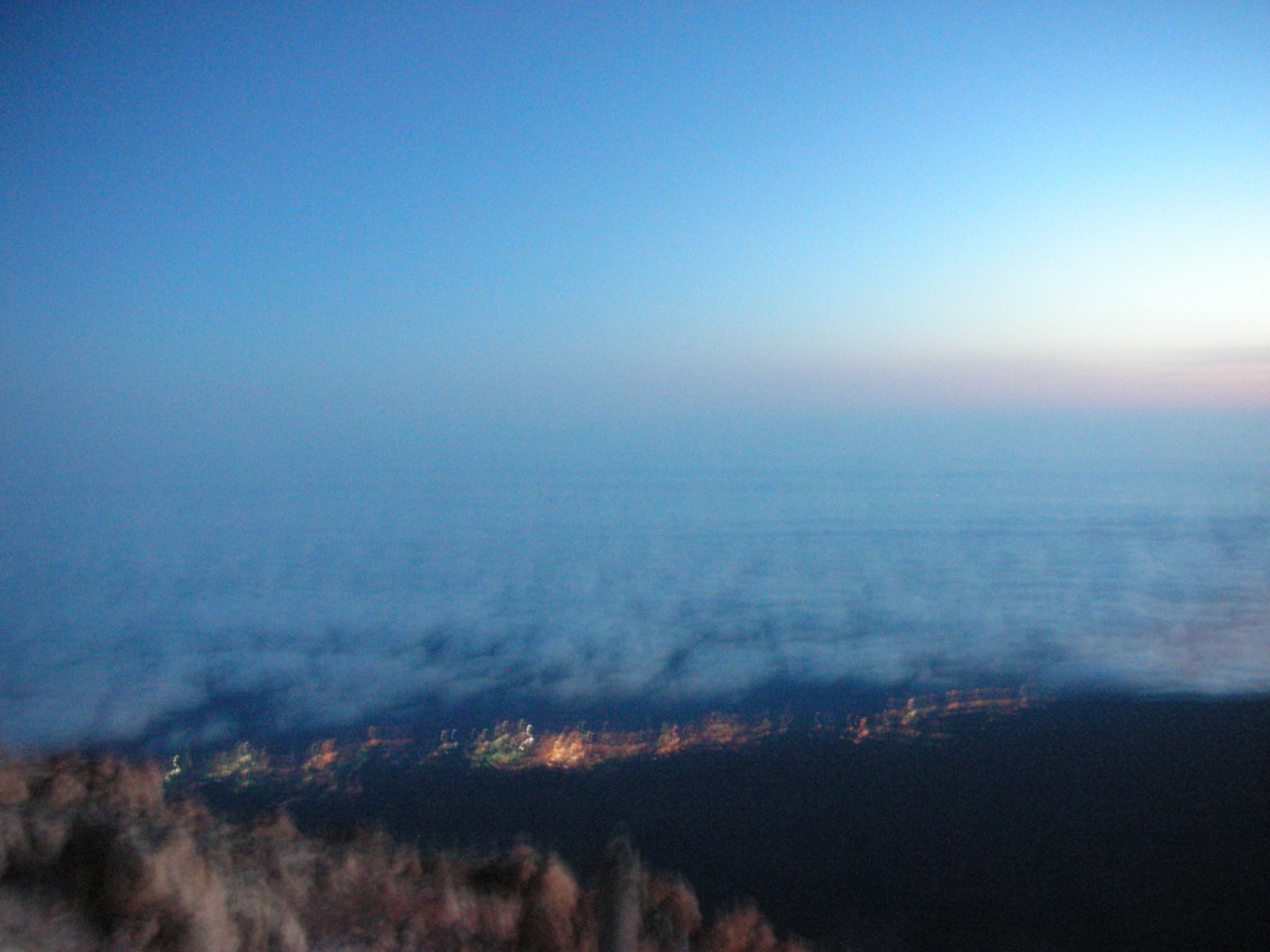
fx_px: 1284
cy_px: 476
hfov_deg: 52.6
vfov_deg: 40.7
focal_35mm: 35
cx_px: 635
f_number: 3
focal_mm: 5.8
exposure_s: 2
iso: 400
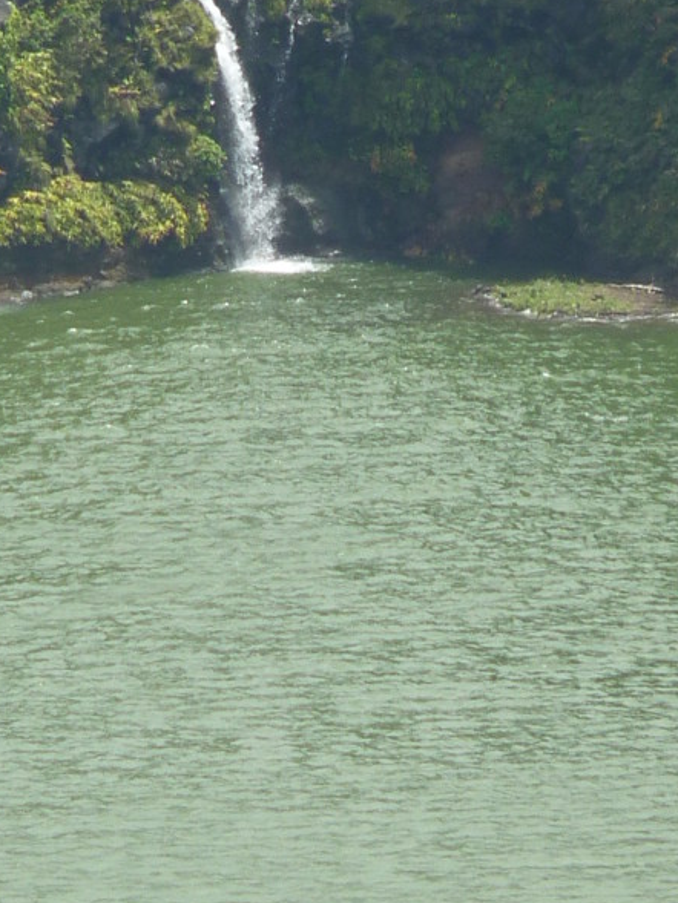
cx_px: 275
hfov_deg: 1.0
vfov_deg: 1.3
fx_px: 40359
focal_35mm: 1546
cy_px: 248
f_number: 4.4
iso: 80
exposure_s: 1/250
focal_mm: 86.4
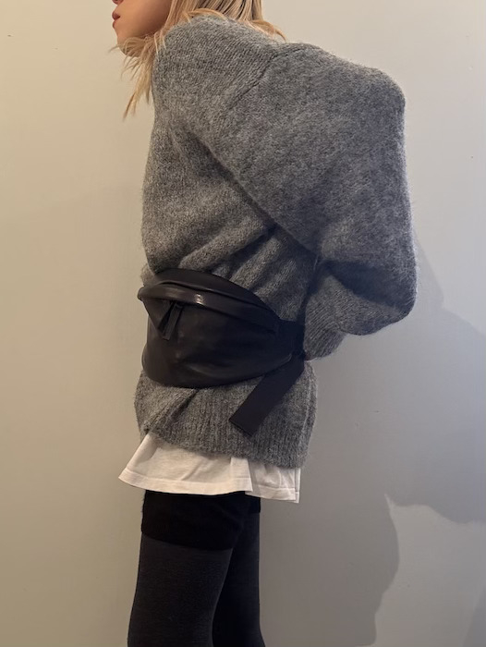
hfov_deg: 56.9
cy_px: 324
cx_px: 243
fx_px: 449
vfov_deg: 71.6
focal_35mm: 24
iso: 200
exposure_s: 1/60
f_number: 1.78
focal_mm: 6.76
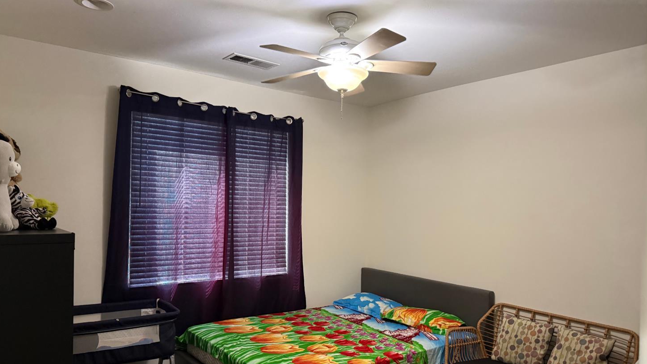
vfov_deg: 42.8
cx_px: 321
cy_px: 207
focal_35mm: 27
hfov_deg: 69.9
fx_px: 463
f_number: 1.78
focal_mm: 6.76
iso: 800
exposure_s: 1/40
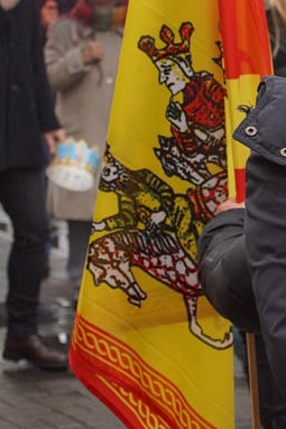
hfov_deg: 7.6
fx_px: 2103
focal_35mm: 176
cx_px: 452
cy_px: 117
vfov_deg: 11.6
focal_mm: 45
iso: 400
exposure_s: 1/160
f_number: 4.5
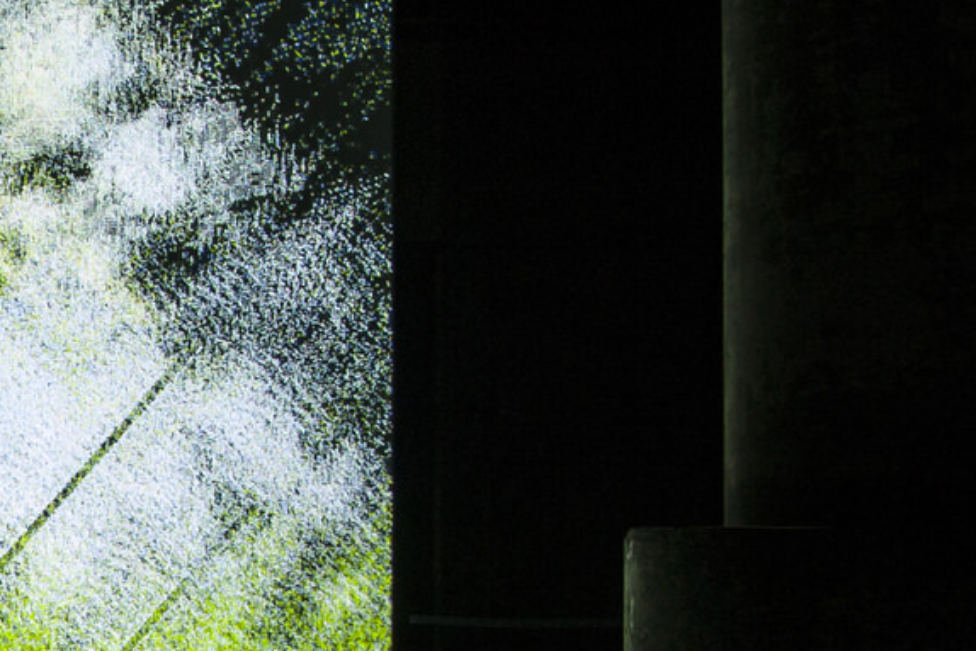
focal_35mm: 97
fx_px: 2630
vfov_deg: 14.1
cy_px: 423
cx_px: -495
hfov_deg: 18.6
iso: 200
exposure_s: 5
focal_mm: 29
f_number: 10
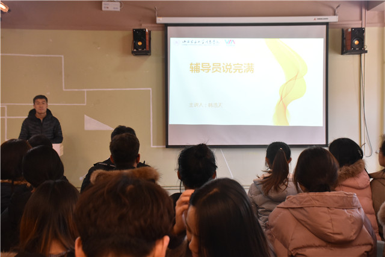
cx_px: 192
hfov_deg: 37.9
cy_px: 128
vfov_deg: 25.7
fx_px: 561
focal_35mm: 52
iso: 1600
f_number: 8
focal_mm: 35
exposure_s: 1/40
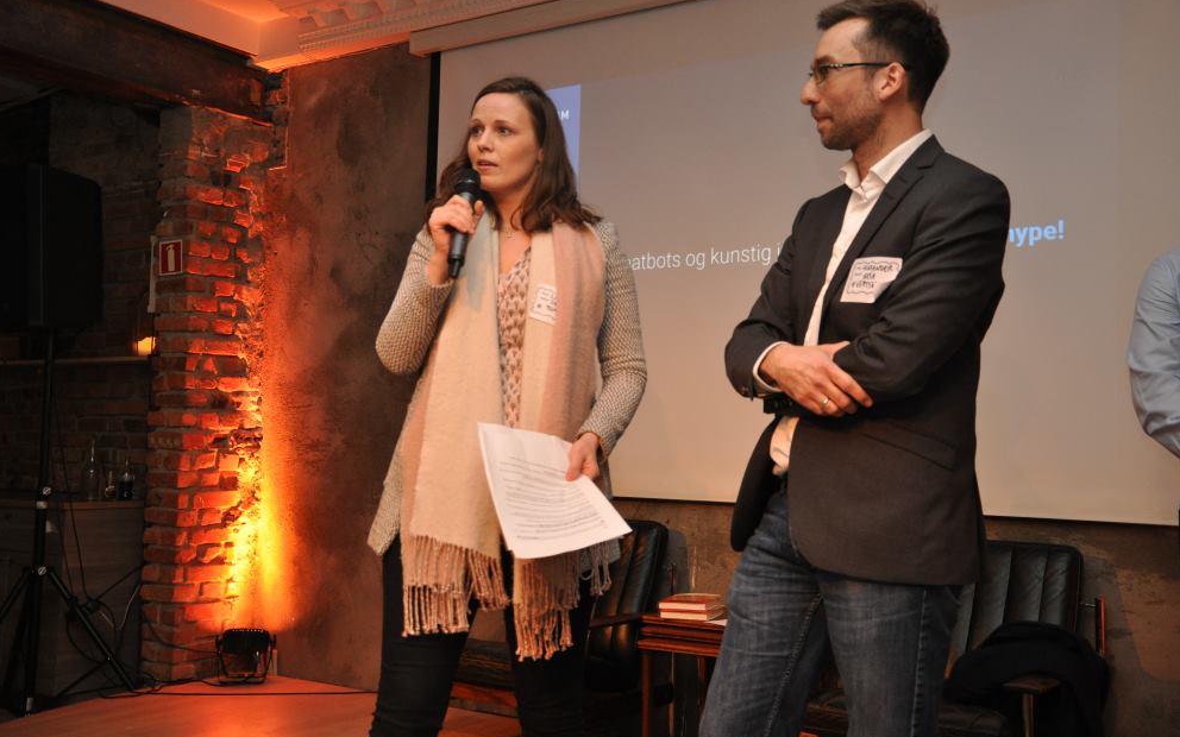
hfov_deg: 49.3
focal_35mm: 40
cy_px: 351
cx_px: 586
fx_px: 1286
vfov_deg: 32.0
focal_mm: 26
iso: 800
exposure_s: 1/60
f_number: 4
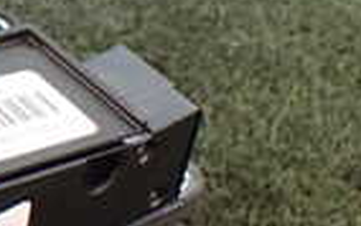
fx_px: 1319
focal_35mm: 134
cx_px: -290
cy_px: 130
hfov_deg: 13.9
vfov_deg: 9.8
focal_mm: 5.4
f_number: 2.3
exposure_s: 1/125
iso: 640
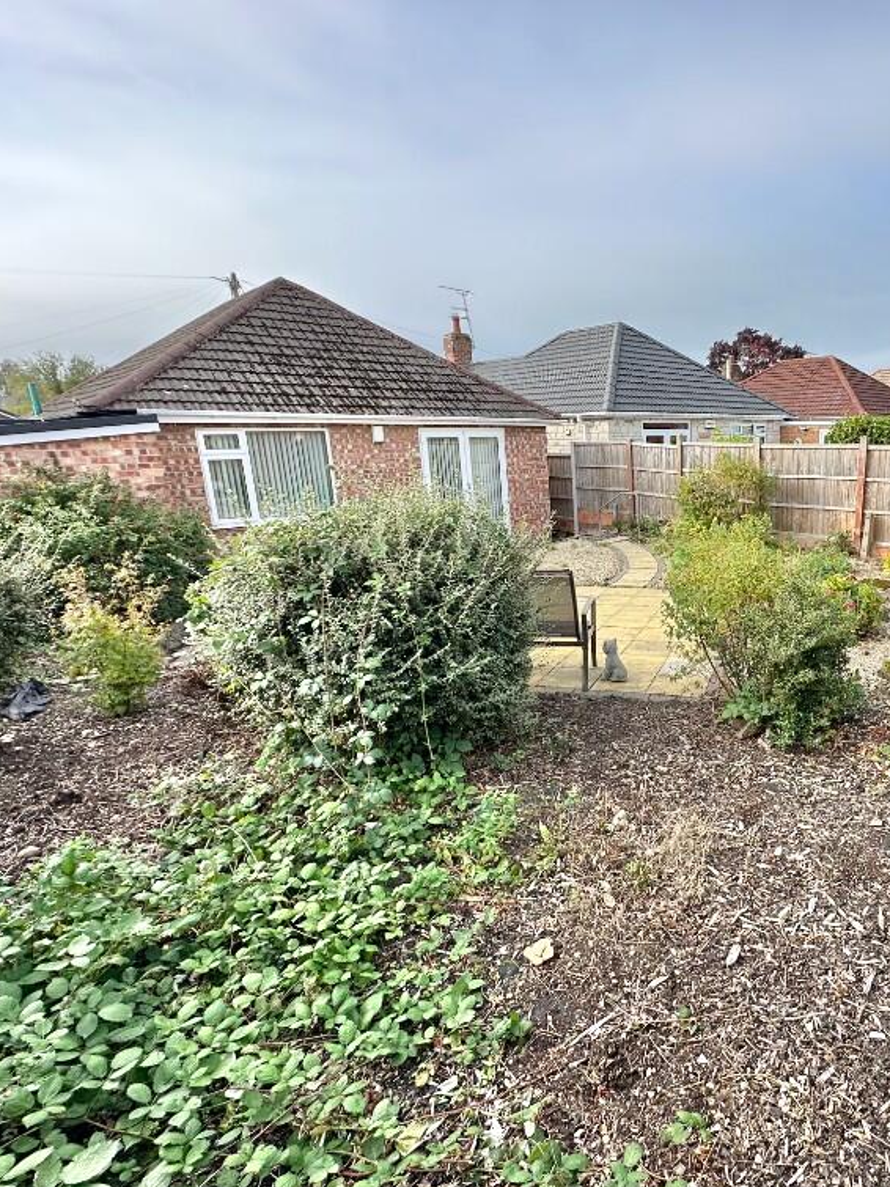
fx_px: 652
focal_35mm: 19
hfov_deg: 64.3
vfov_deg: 84.7
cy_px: 602
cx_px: 675
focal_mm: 2.22
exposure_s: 1/469
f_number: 2.2
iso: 40
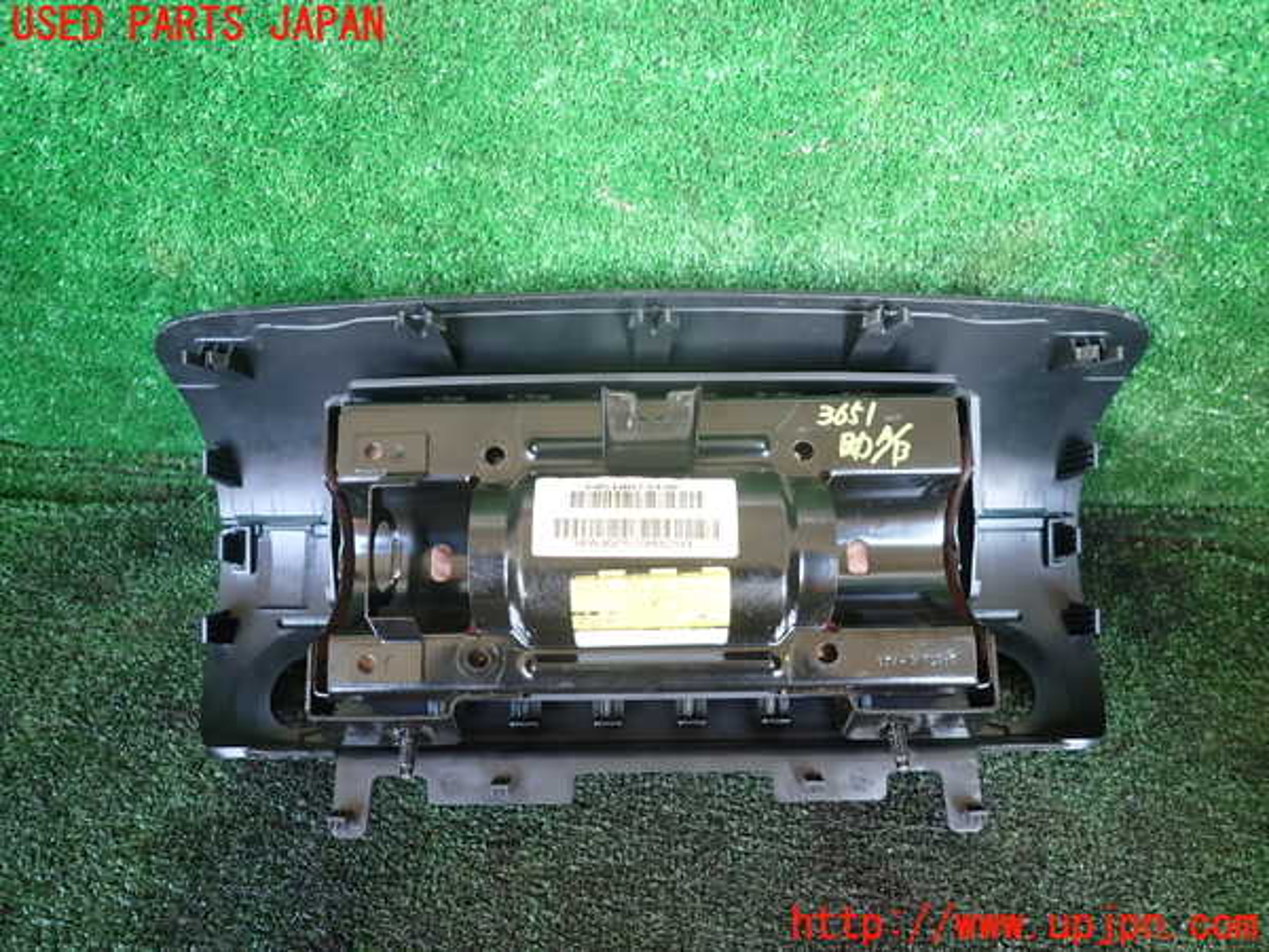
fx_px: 916
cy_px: 476
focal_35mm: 25
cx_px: 634
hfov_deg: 69.4
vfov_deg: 54.9
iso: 200
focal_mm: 4.5
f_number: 2
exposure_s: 1/40
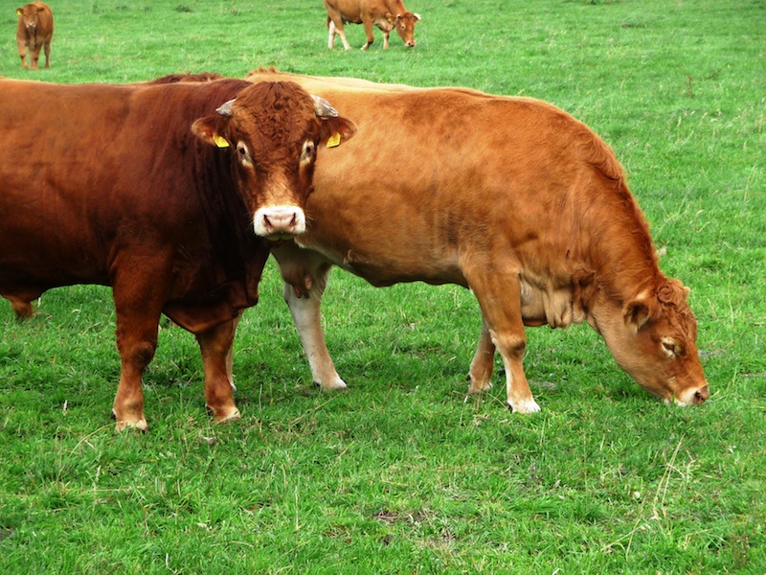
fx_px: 3496
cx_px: 383
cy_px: 288
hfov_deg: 12.5
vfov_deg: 9.4
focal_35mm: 158
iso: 100
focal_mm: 27.1
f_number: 4.8
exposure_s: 1/250
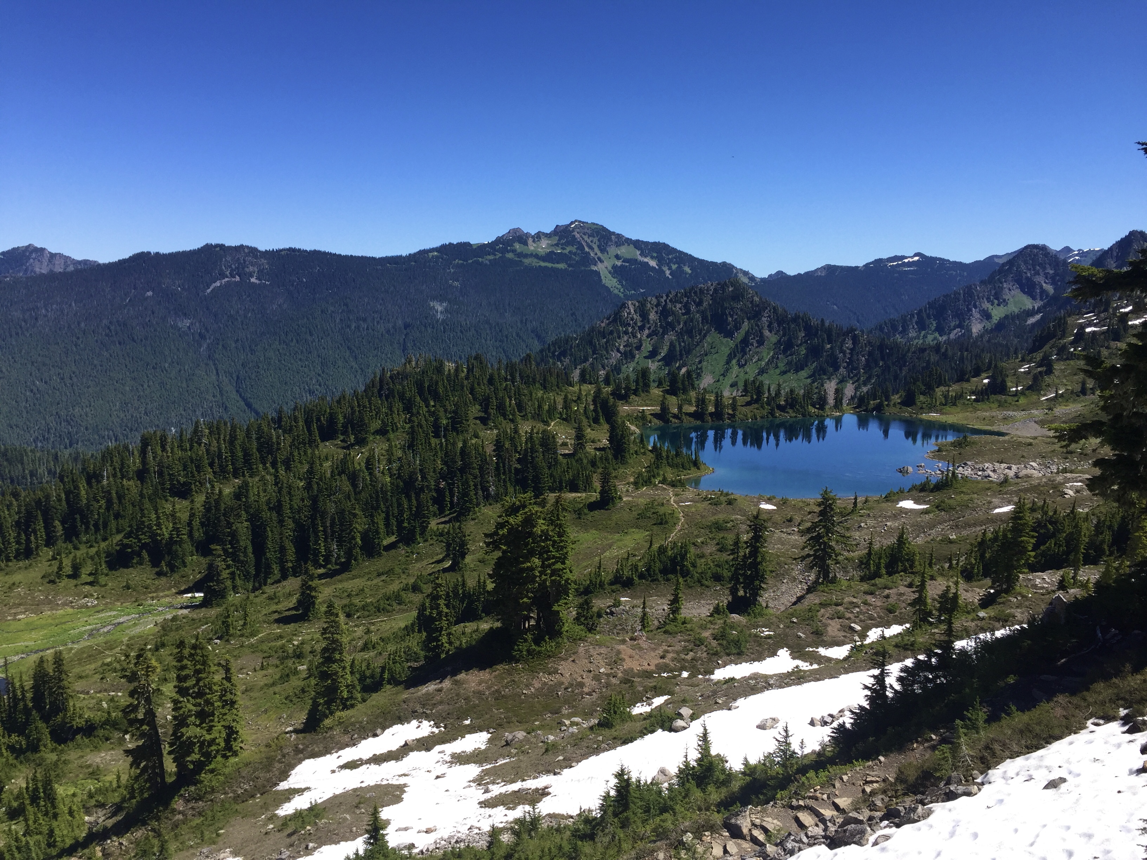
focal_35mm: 29
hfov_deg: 61.7
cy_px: 430
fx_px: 961
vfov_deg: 48.2
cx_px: 574
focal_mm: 4.15
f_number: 2.2
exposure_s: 1/1464
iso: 32
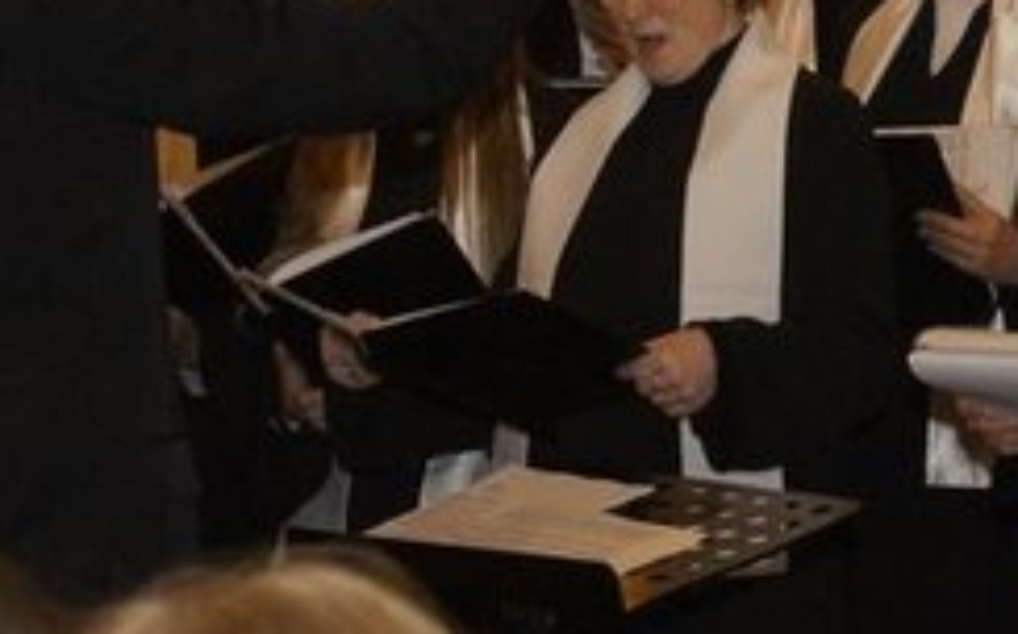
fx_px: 5082
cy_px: -50
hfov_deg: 11.3
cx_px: 1014
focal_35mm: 183
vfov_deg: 7.1
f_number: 5.6
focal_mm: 45
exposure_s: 1/80
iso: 1600
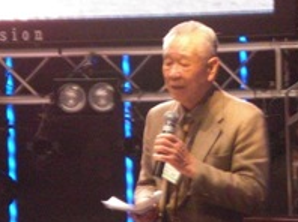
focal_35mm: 226
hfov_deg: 8.8
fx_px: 1943
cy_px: 136
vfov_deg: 6.6
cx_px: 190
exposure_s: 1/8
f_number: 5.9
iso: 800
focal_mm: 18.9
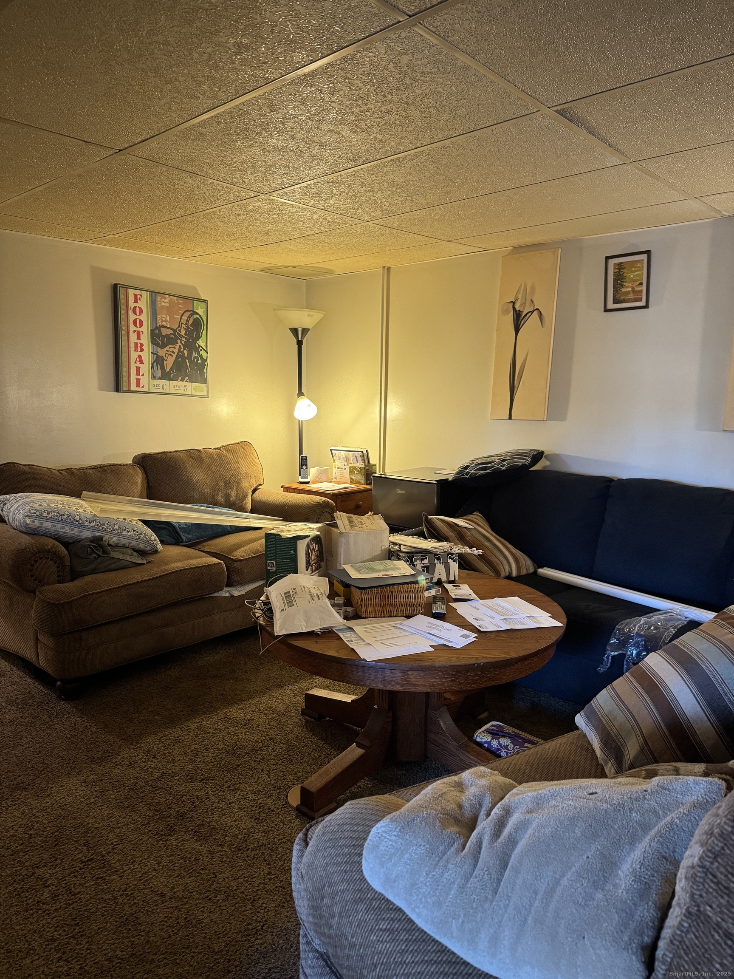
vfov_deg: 71.6
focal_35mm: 24
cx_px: 367
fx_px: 679
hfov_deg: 56.8
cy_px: 490
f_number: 1.78
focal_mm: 6.76
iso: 500
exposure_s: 1/60
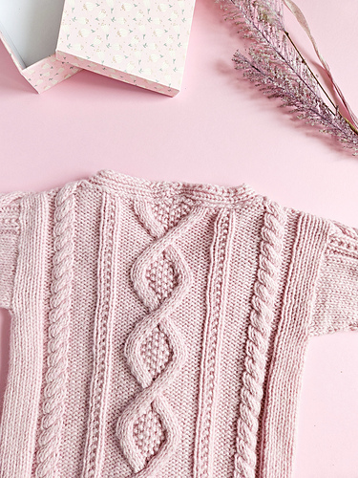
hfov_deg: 58.9
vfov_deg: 73.9
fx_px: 317
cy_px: 239
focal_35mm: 23
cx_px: 179
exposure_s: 1/190
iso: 80
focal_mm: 5.4
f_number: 1.8
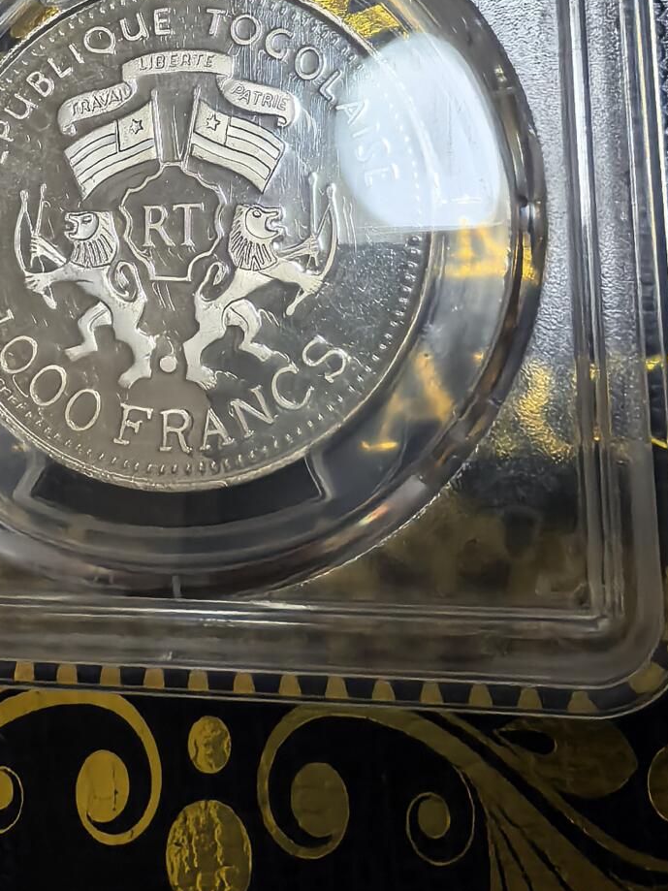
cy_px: 130
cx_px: 220
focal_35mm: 47
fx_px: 1210
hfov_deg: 30.6
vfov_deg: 38.3
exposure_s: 1/50
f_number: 2.2
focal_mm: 1.68
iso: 160
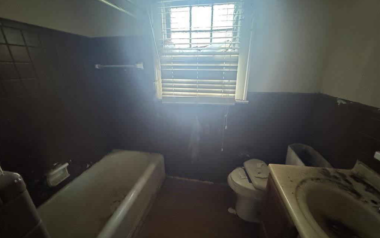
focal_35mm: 15
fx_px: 155
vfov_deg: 74.7
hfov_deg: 101.5
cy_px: 125
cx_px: 191
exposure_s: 1/39
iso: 1600
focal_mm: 2.22
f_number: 2.2
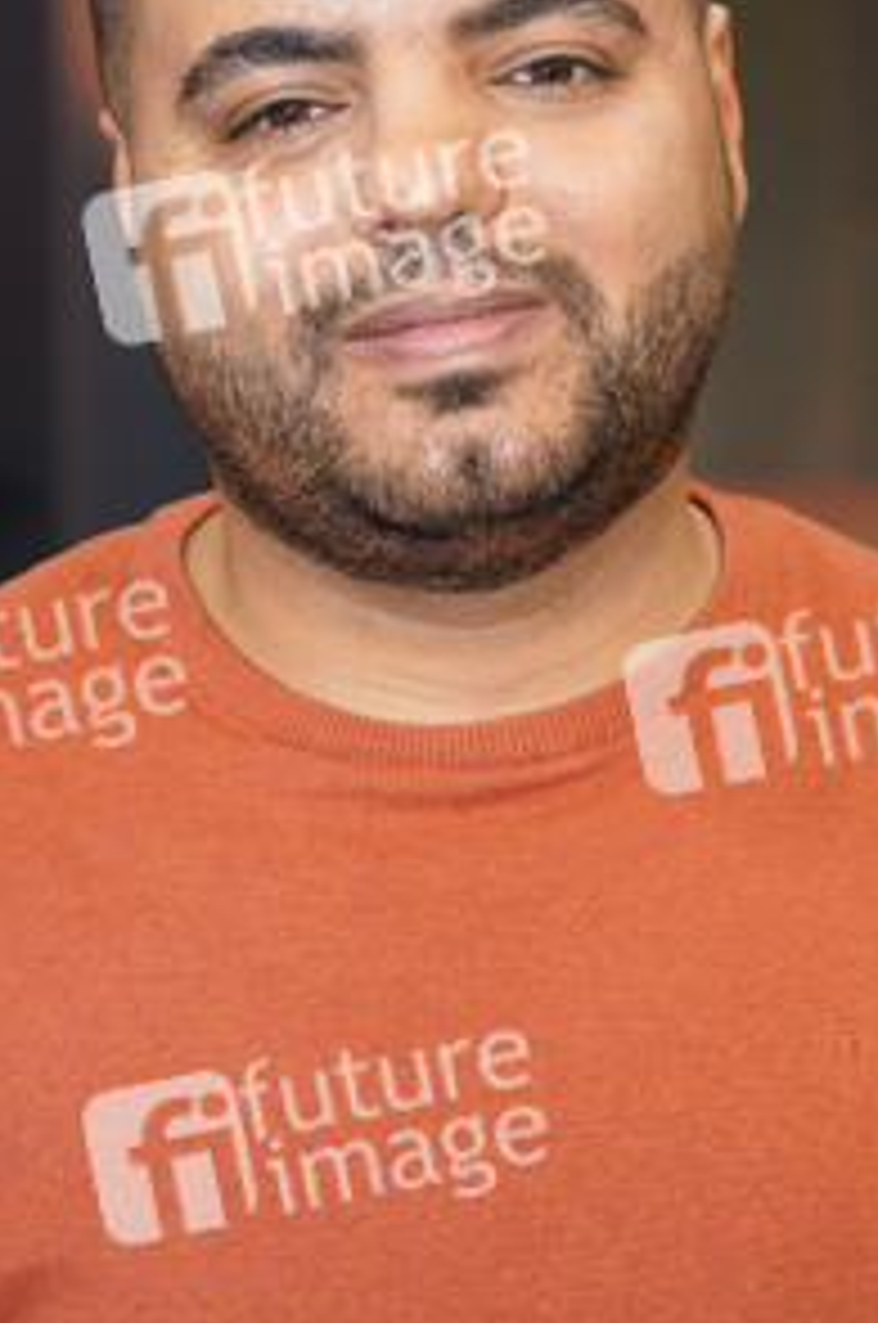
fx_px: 3451
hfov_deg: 14.5
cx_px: 446
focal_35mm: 94
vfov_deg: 21.6
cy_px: 464
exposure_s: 1/160
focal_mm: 69
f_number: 5
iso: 2000
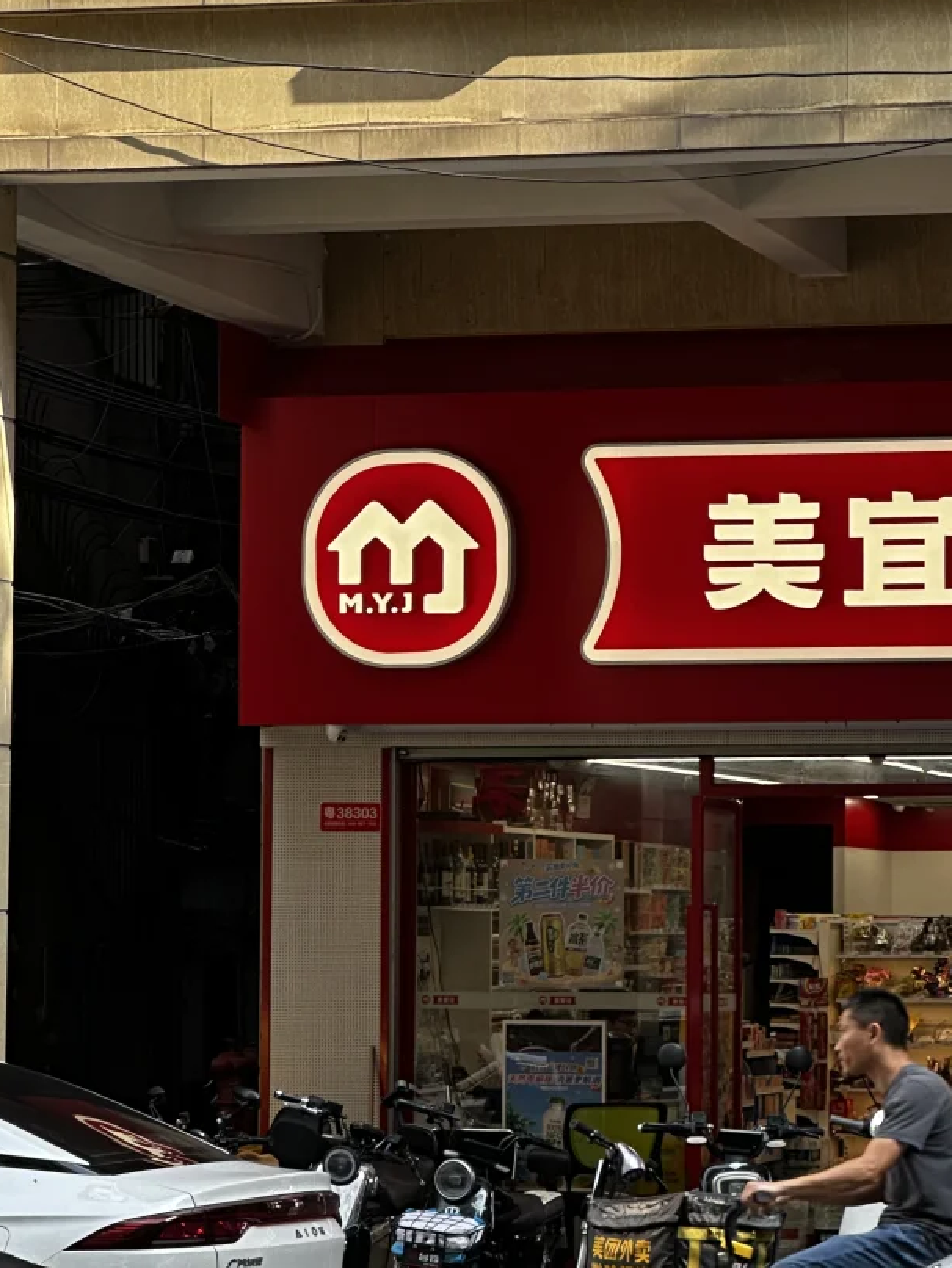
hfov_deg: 10.8
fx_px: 5022
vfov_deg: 14.4
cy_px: 616
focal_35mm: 137
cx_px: 781
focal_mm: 9
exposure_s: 1/108
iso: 32
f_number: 2.8
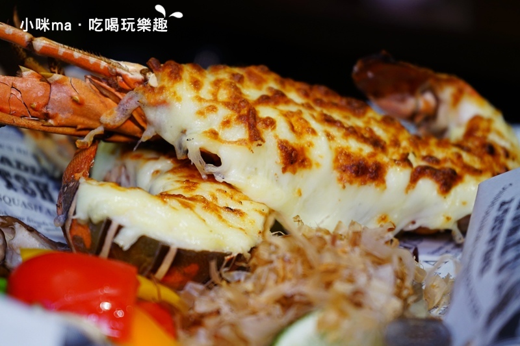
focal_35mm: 70
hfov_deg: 28.8
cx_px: 260
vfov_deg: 19.4
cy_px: 173
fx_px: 1011
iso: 800
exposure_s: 1/80
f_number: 5.6
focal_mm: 70
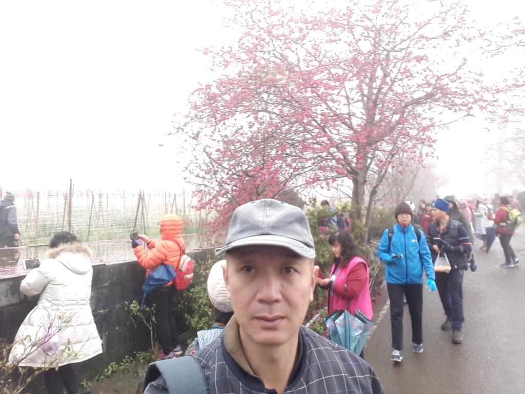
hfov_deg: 73.9
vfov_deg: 58.9
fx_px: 349
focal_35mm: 23
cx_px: 262
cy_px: 197
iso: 50
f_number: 2.2
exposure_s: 1/120
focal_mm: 1.92
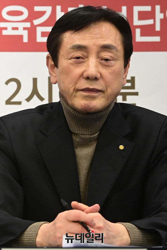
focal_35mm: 116
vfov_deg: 17.6
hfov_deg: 11.8
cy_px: 125
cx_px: 84
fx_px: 807
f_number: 5.6
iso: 4000
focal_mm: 116
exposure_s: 1/200
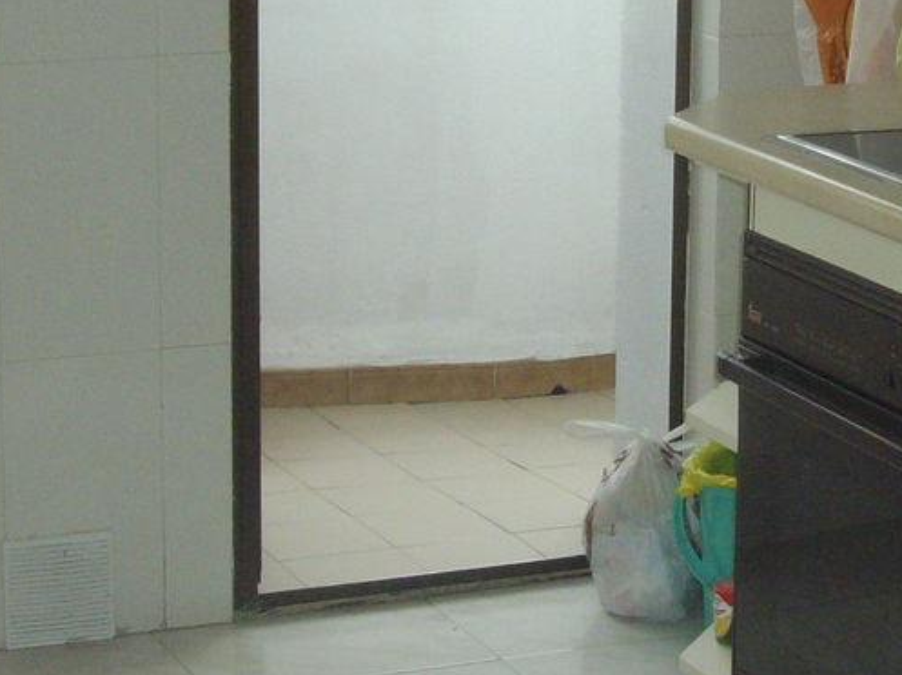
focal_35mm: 116
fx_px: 3020
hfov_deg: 16.9
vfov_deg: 12.7
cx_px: 644
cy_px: 125
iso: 160
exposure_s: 1/250
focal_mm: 6
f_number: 2.7
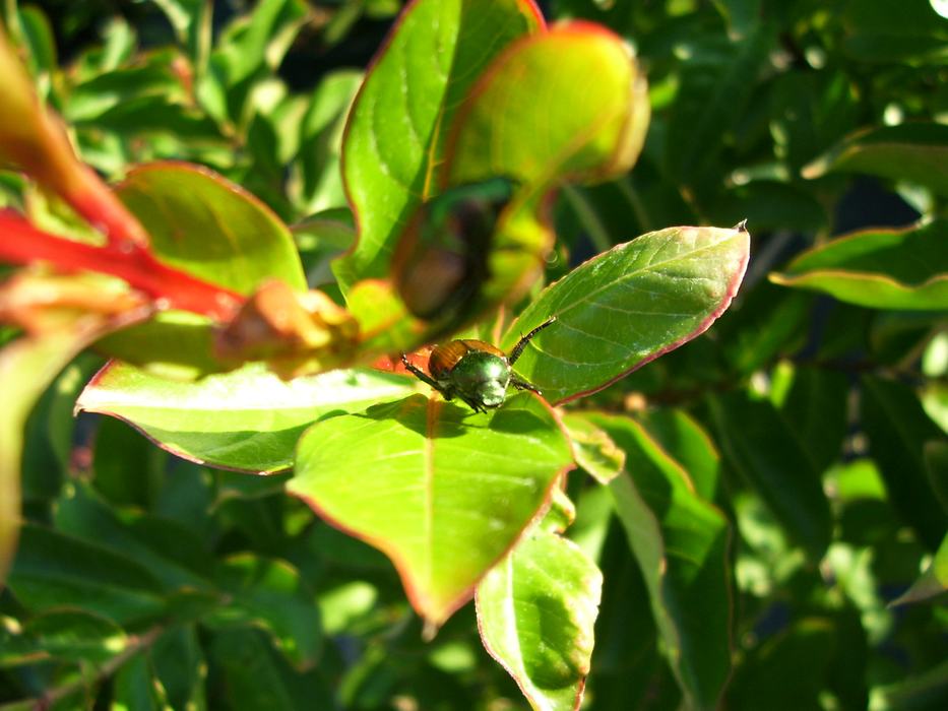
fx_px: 931
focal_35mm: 34
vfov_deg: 41.8
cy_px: 356
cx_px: 474
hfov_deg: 54.0
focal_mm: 5.6
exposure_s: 1/250
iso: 80
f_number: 2.7
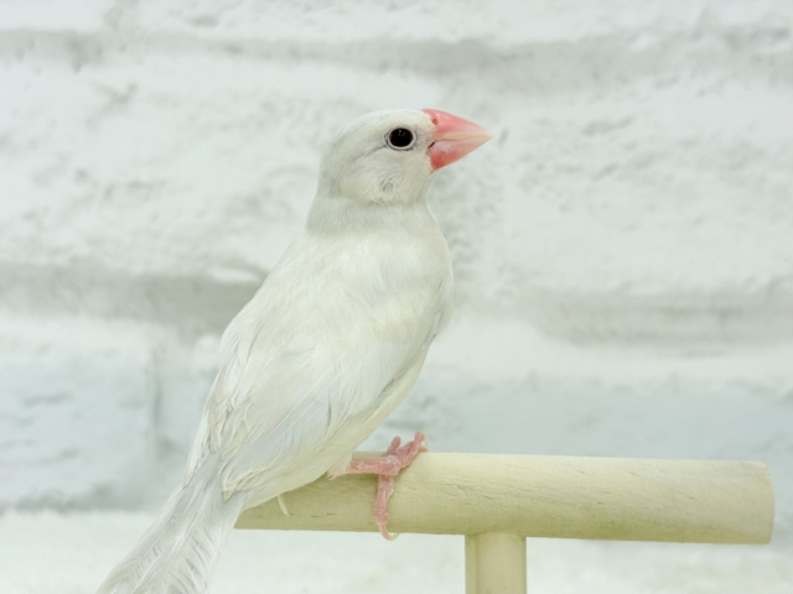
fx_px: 1191
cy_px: 297
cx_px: 396
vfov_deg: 28.0
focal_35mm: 52
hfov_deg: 36.8
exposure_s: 1/50
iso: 32
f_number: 1.6
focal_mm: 5.96
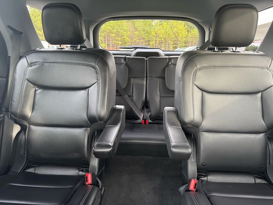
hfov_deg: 71.6
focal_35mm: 24
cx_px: 136
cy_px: 102
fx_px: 189
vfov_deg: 56.8
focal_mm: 6.76
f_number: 1.78
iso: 500
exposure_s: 1/60
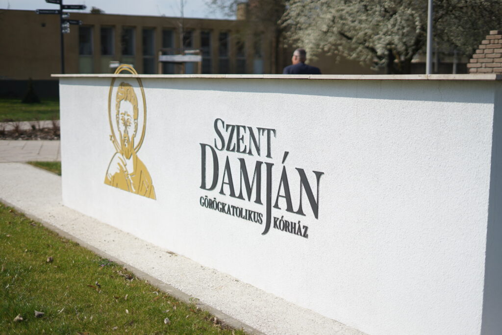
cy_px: 168
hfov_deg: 39.6
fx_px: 697
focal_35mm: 50
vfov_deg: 27.0
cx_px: 251
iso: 100
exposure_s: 1/4000
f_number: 2
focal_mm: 50
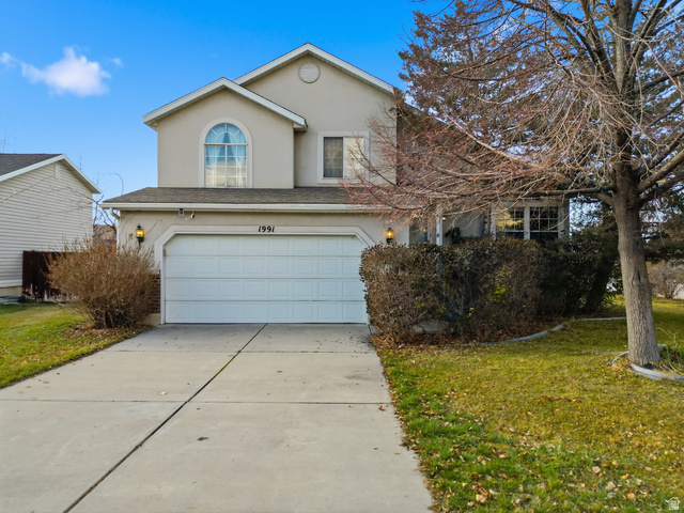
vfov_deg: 56.8
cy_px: 256
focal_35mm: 24
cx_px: 342
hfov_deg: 71.6
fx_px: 474
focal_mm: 6.7
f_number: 1.7
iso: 150
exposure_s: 1/2000
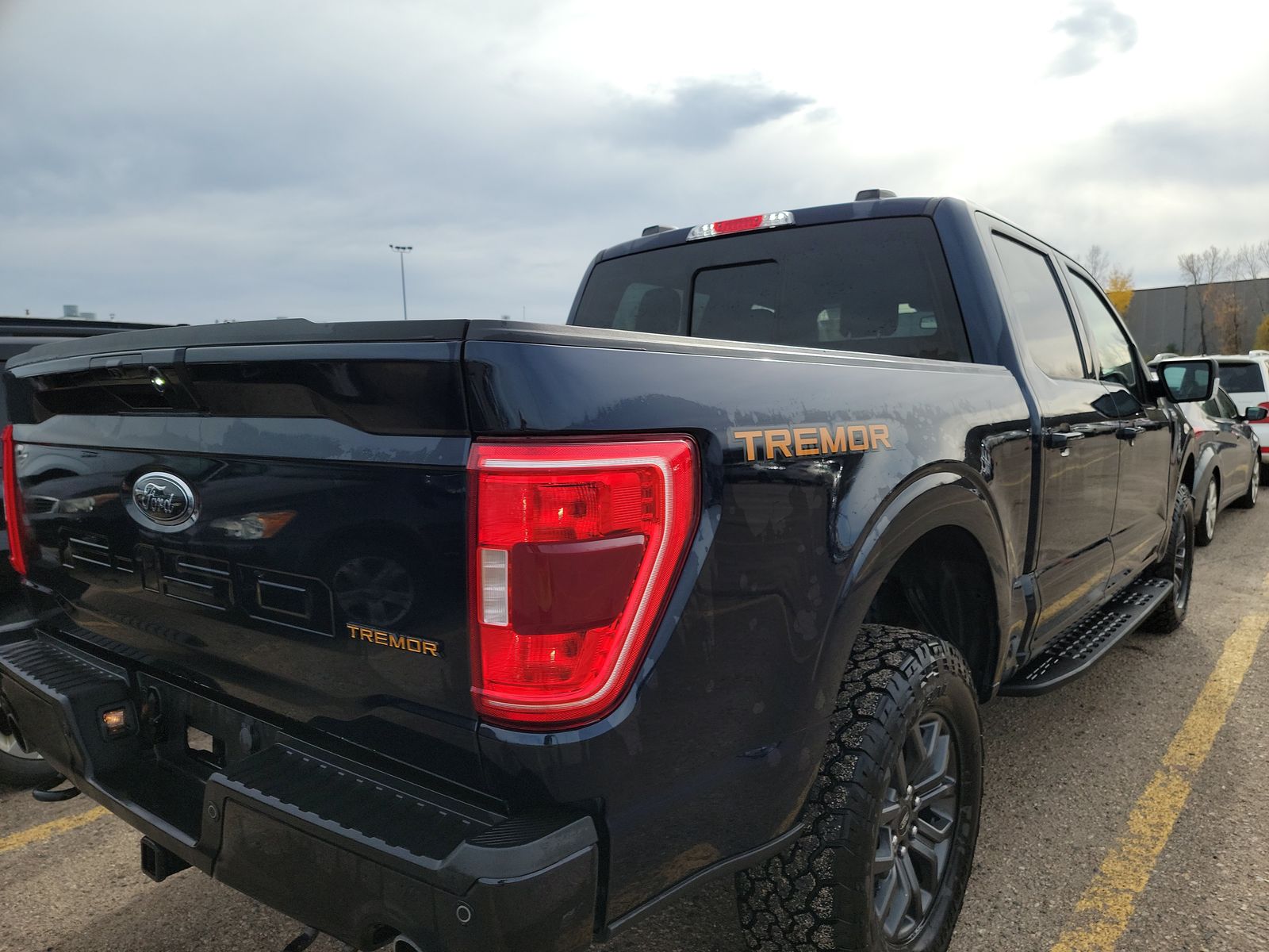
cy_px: 476
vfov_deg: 56.8
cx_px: 634
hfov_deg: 71.6
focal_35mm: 24
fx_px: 880
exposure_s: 1/637
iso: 50
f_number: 1.8
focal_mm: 6.7
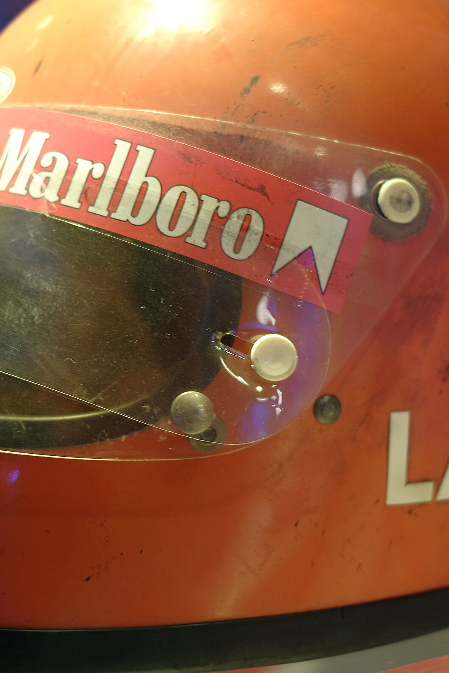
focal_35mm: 80
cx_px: 288
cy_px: 336
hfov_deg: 17.0
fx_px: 1497
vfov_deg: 25.4
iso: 200
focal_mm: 35
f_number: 1.4
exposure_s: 1/70
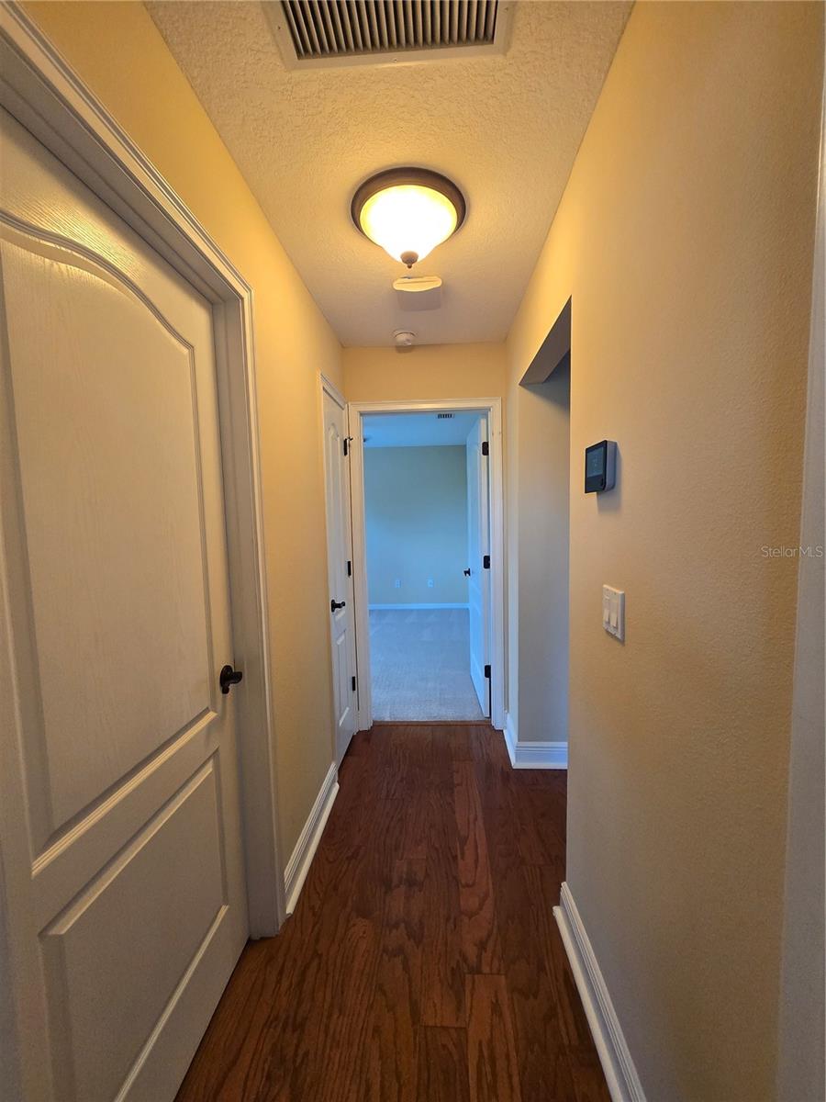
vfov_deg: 106.2
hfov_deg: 89.9
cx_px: 413
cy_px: 551
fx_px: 414
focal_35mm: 13
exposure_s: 1/60
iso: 160
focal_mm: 1.7
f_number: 2.2
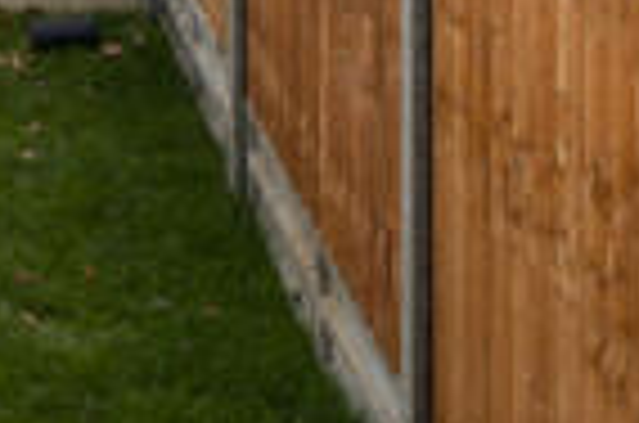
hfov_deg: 13.3
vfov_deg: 9.3
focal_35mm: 127
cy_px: -686
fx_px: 2242
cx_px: -742
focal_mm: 17.5
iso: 250
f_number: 8
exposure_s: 1/50
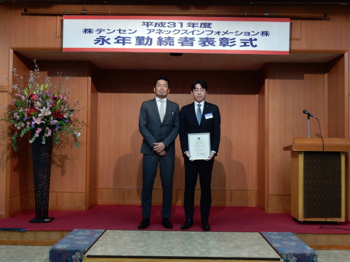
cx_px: 175
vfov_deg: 39.7
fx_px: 364
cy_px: 131
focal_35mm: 36
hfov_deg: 51.4
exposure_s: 1/20
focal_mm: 6.4
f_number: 4
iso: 200
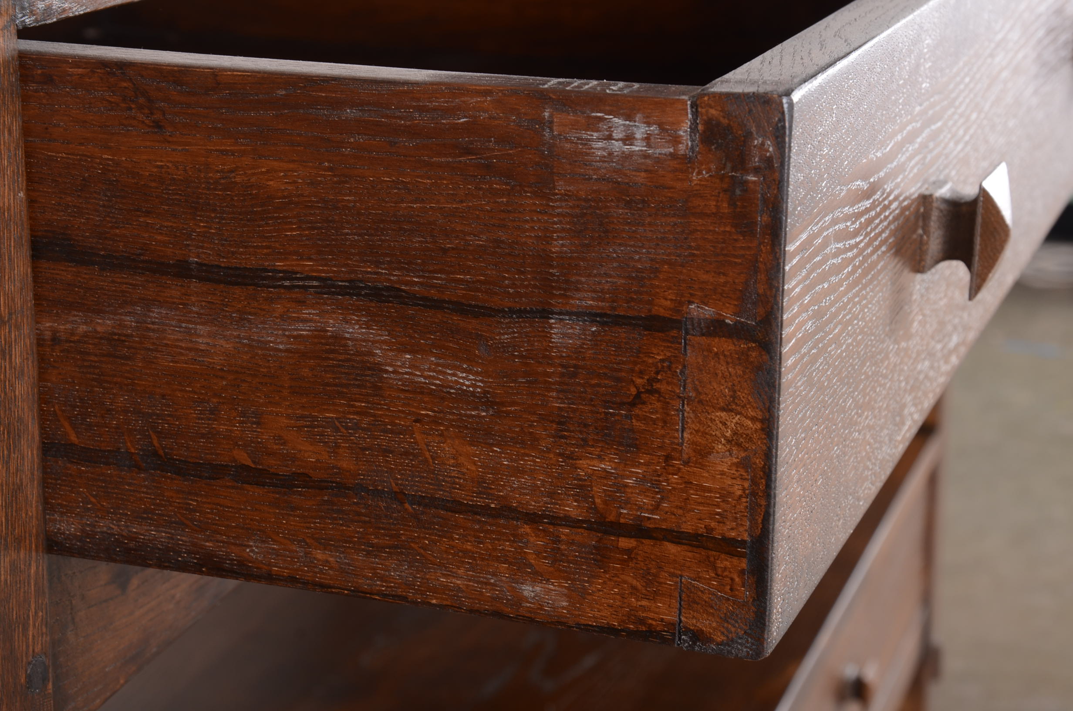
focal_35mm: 78
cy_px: 356
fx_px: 2320
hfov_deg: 26.0
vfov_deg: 17.4
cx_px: 536
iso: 160
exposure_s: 1/160
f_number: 11
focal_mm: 52
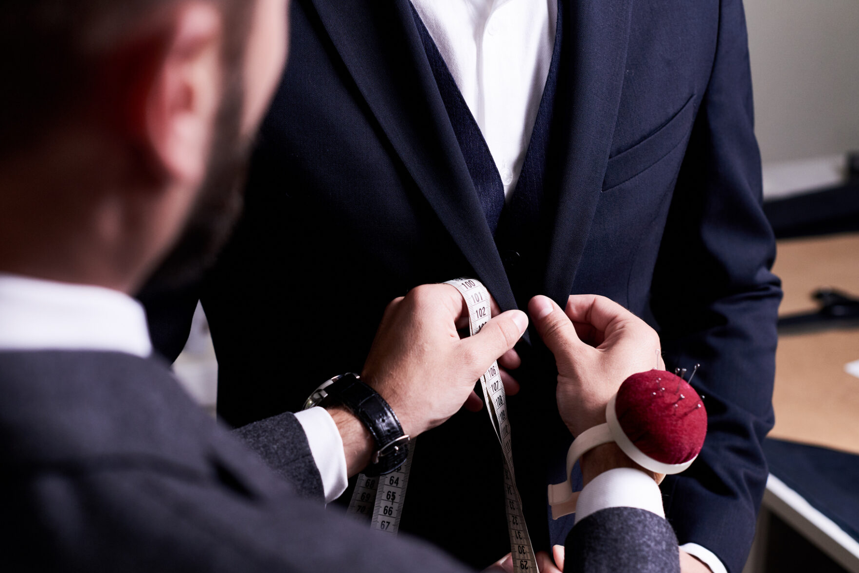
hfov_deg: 34.4
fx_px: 1384
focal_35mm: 58
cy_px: 329
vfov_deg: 23.4
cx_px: 378
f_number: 4.5
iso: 400
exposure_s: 1/80
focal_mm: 50
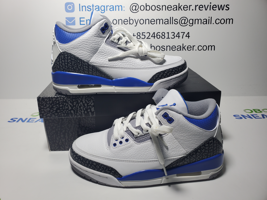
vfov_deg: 53.1
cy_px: 100
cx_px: 134
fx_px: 201
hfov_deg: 67.3
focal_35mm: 26
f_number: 2.4
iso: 50
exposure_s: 1/216
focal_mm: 4.3
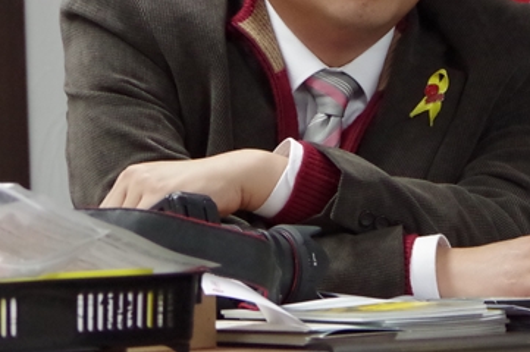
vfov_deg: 2.9
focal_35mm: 474
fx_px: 6972
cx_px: 440
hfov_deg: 4.4
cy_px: -54
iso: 3200
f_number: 5.6
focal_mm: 135
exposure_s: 1/80
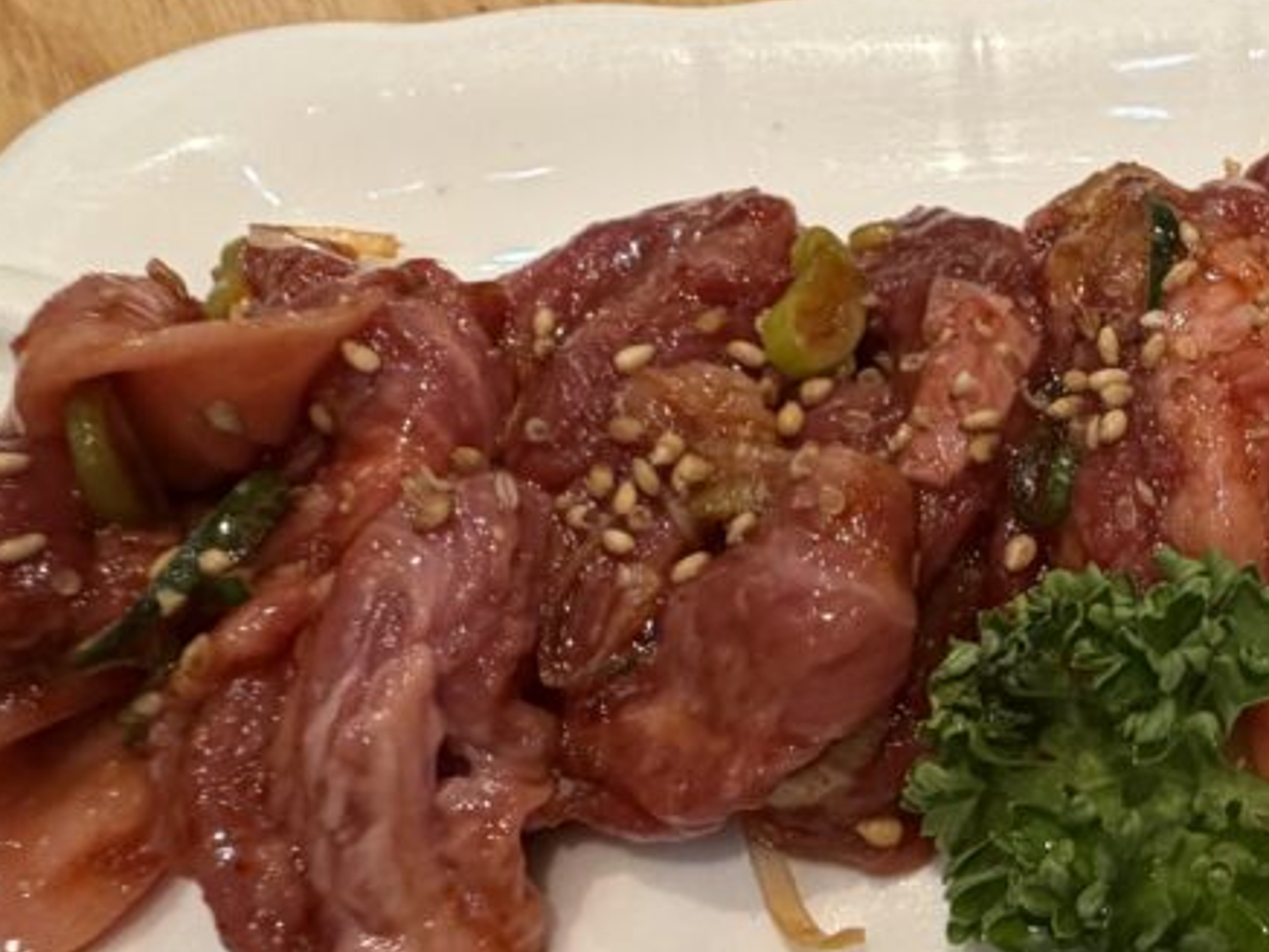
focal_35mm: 41
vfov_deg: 35.1
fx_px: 1503
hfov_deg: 39.9
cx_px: 1284
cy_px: 421
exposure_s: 1/50
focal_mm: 2.22
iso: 200
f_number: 2.2
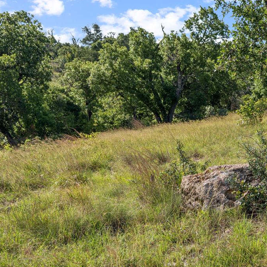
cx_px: 288
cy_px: 99
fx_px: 672
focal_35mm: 77
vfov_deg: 22.4
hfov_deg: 21.4
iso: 100
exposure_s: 1/320
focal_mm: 30
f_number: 8
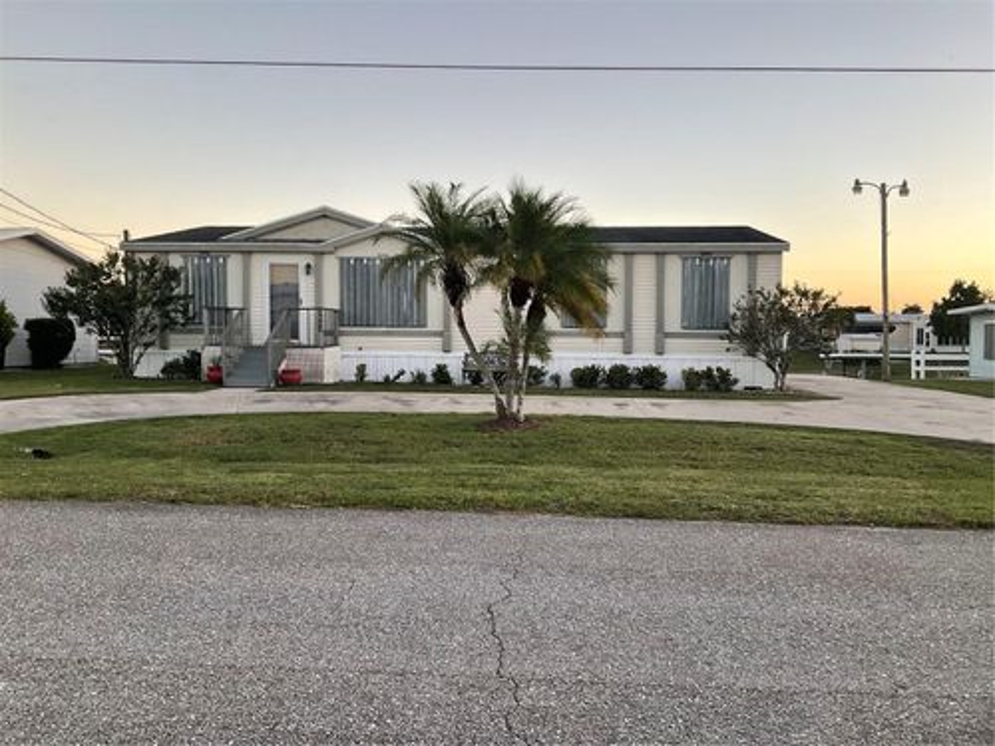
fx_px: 834
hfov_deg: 61.7
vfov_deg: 48.2
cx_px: 498
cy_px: 373
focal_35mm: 29
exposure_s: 1/120
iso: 25
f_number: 1.8
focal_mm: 3
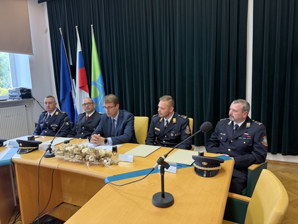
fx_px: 207
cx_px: 149
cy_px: 112
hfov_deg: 71.6
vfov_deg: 56.9
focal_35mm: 24
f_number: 1.78
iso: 200
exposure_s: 1/50
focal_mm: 6.76
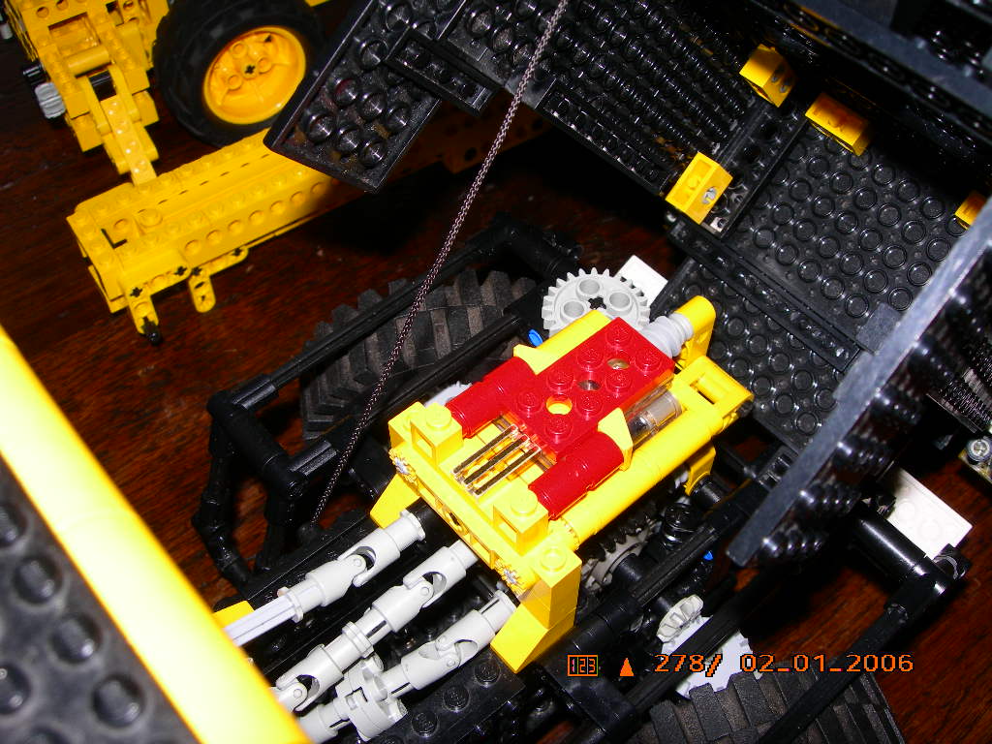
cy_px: 372
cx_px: 496
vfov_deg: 37.7
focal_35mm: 38
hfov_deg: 49.0
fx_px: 1089
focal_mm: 7.8
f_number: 4.8
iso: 50
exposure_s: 1/60.1
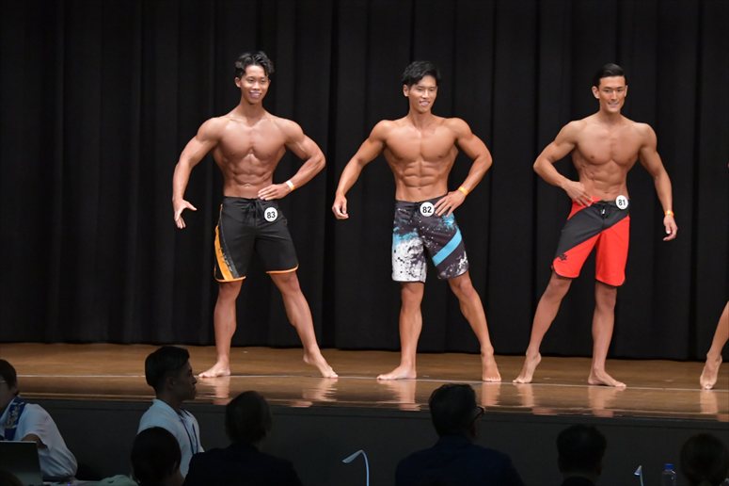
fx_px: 3522
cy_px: 243
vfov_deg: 7.9
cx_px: 364
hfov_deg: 11.8
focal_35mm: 174
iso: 6400
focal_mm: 116
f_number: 5.6
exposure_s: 1/400
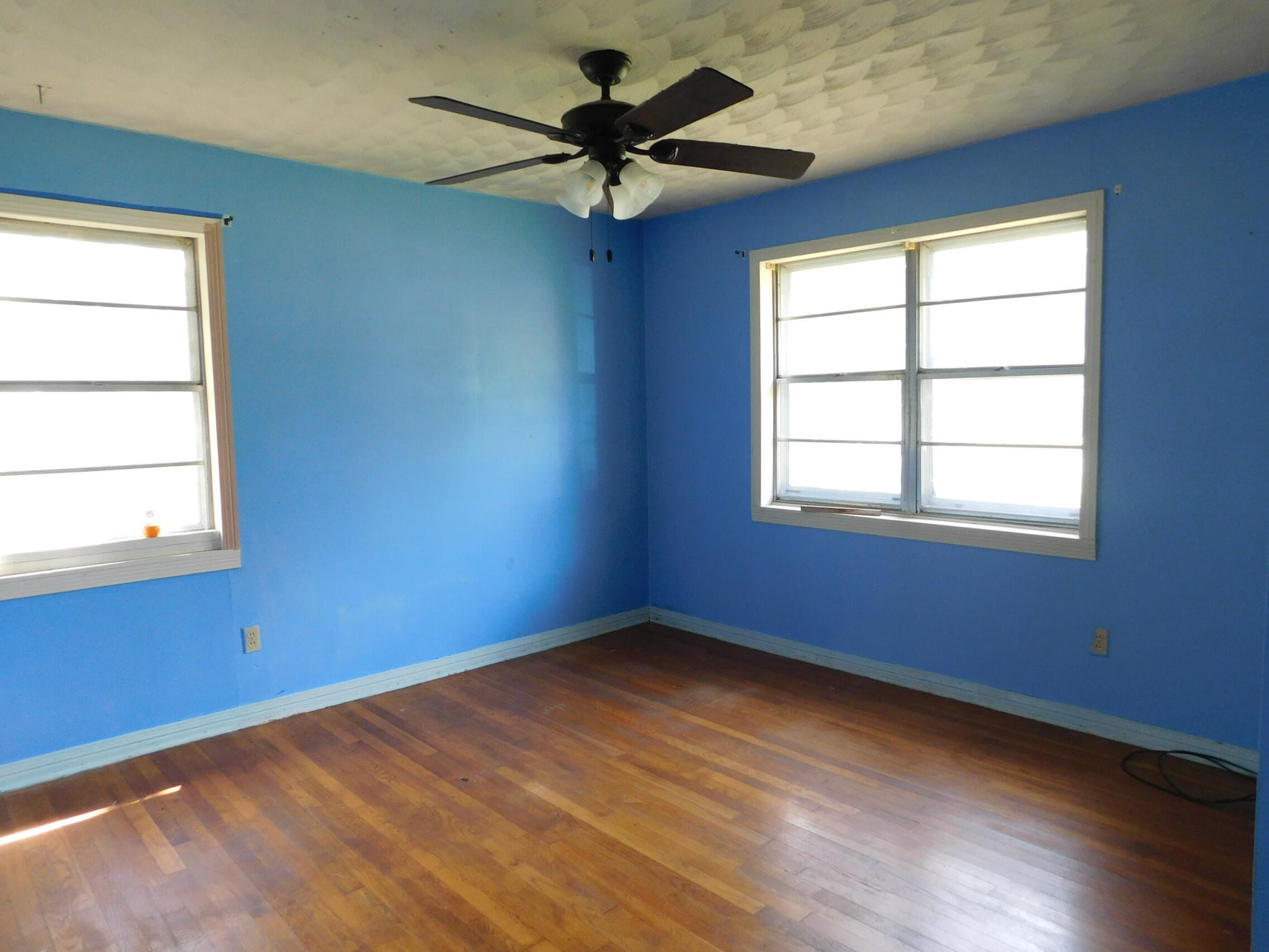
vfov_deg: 58.9
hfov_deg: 73.9
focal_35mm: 23
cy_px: 476
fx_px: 843
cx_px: 634
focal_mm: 4
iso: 160
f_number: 3
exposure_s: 1/30
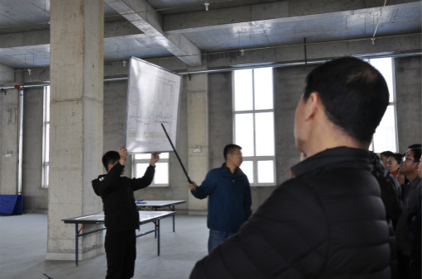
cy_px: 140
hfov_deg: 51.4
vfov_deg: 35.4
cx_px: 211
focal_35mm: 38
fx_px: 439
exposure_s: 1/60
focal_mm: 25
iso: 400
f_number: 8
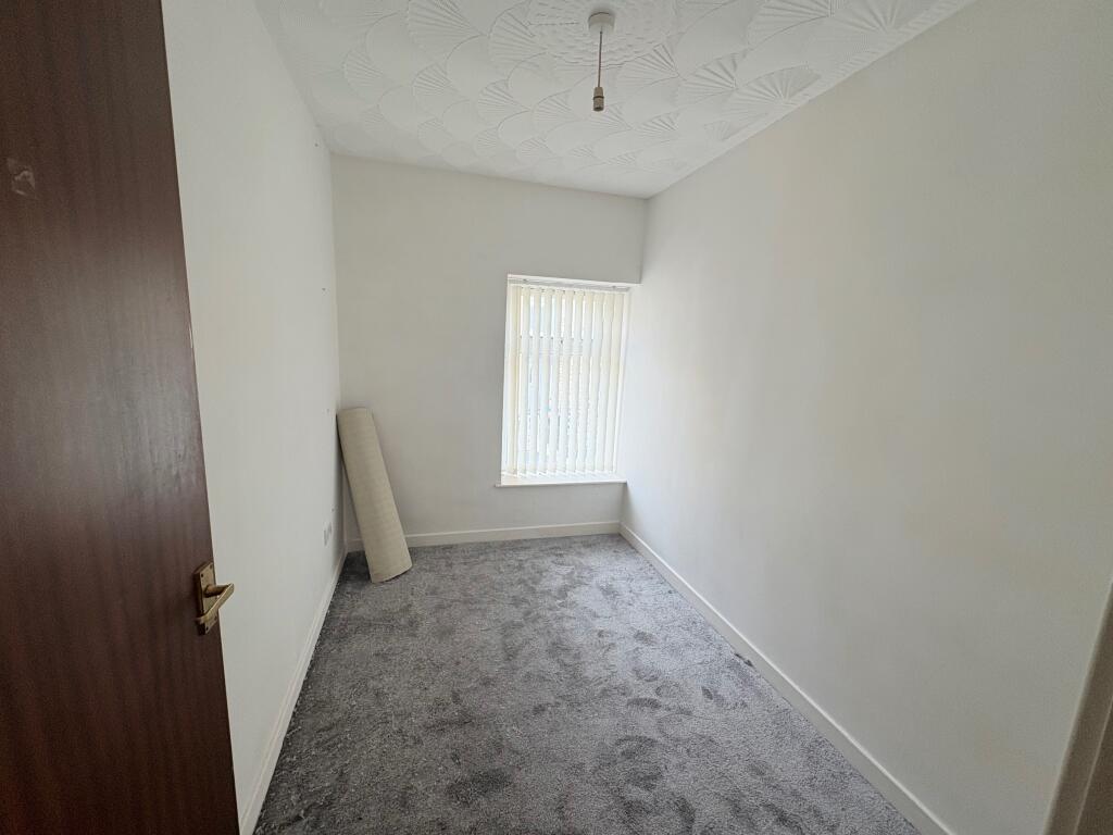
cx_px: 556
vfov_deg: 85.7
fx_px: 450
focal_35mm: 14
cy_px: 418
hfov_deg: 102.1
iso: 40
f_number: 2.2
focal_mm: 2.22
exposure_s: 1/99
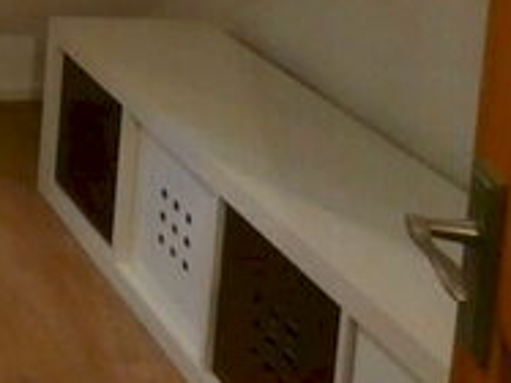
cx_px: -361
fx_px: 1106
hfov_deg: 20.2
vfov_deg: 16.6
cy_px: -294
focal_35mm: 75
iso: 800
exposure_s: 1/60
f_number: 2.8
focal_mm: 3.6
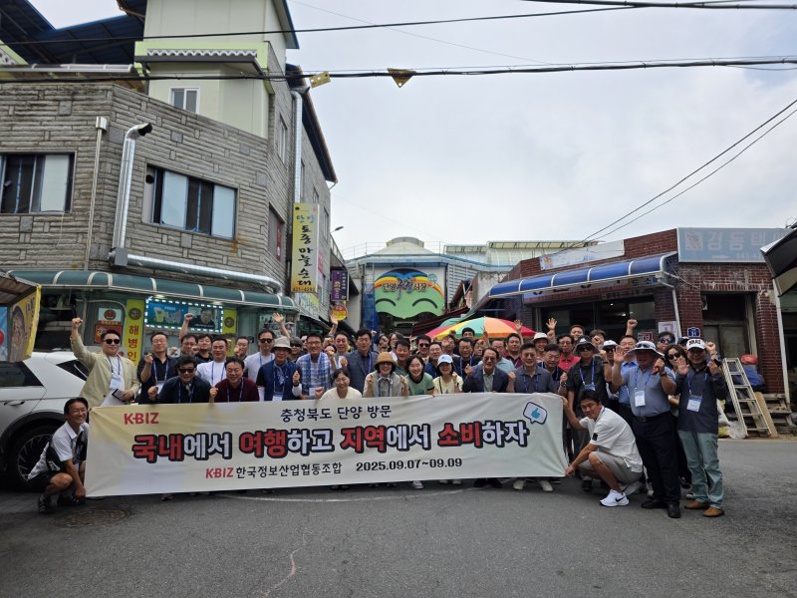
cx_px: 398
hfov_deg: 73.9
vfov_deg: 58.9
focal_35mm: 23
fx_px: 530
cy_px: 299
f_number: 1.7
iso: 80
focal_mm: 6.3
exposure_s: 1/4650
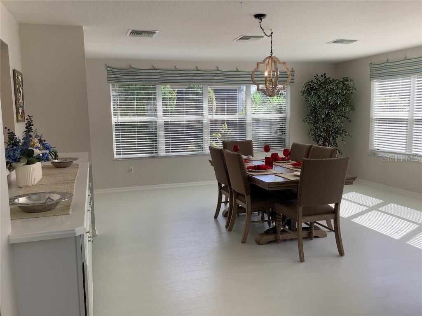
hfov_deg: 58.4
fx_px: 378
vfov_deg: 45.4
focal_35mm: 31
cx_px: 211
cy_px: 158
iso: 25
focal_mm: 3.3
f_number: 2.4
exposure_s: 1/120
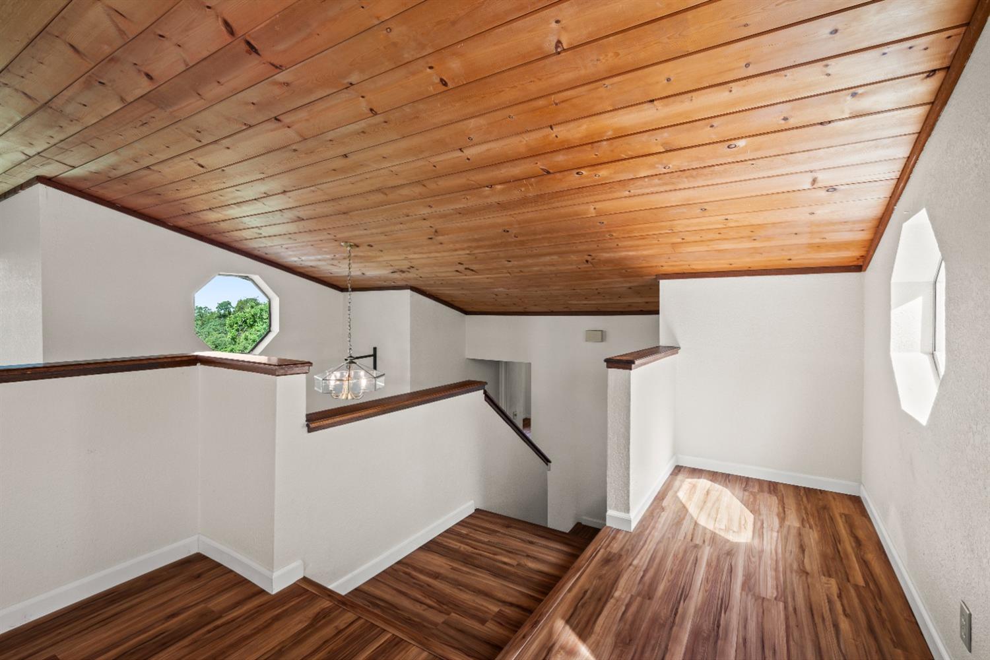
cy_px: 330
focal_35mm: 16
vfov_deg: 73.7
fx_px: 440
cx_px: 495
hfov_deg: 96.7
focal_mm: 16
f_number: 8
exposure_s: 1/2
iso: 100
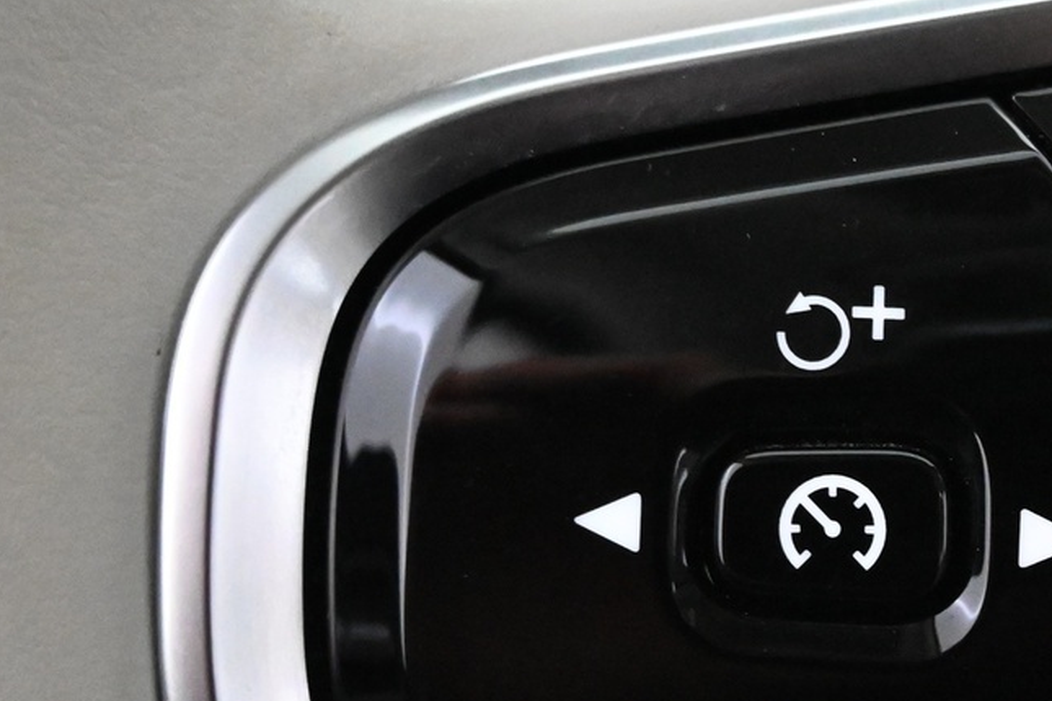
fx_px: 3028
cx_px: 936
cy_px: 536
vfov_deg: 13.2
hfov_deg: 19.4
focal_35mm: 104
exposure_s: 1/40
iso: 7200
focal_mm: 27.5
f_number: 4.5
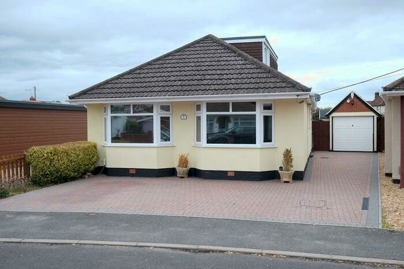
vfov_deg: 36.9
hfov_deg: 53.1
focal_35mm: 36
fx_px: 404
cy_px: 134
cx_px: 202
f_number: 4.5
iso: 200
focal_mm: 24
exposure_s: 1/200
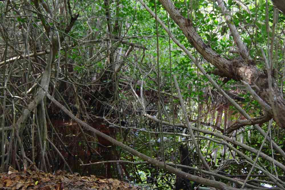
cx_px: 142
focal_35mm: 72
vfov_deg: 18.9
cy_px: 95
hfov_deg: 28.1
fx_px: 570
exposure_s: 1/80
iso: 3200
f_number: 6.3
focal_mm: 47.5
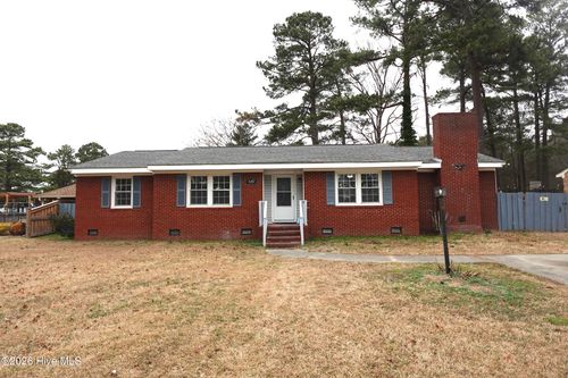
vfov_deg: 61.9
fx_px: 315
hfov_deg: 84.0
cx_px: 284
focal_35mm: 20
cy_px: 189
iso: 125
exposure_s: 1/1600
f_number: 2
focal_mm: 7.6
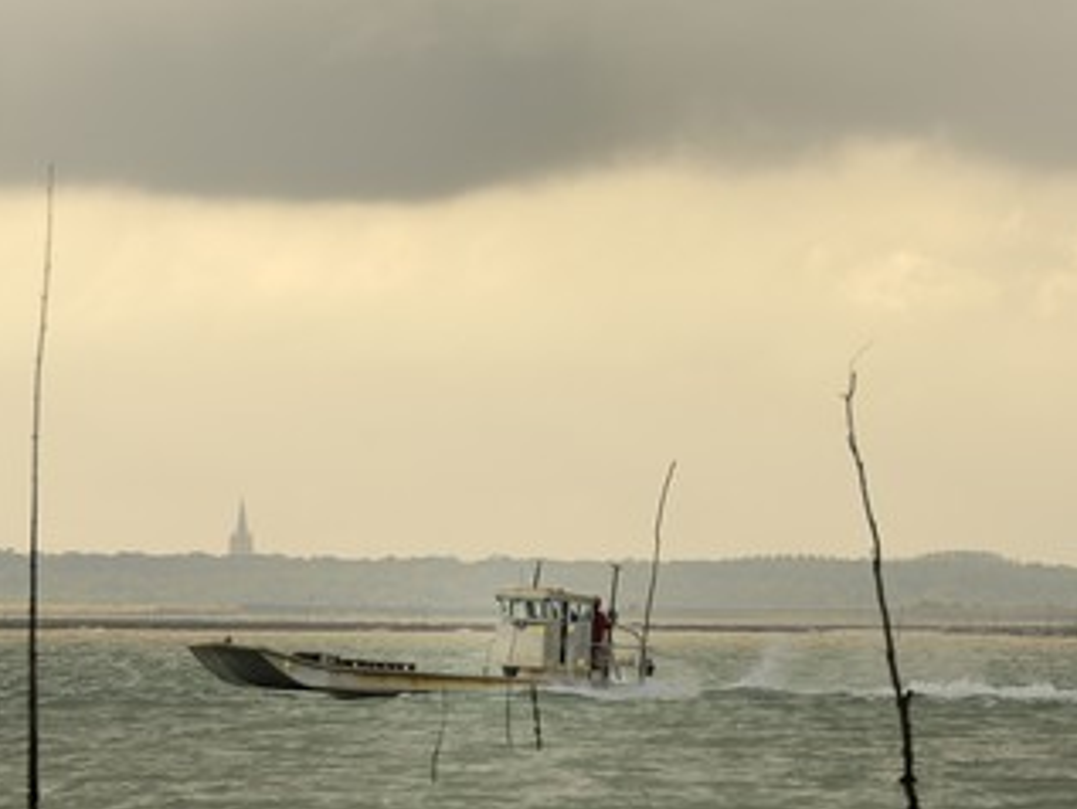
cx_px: 583
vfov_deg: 3.9
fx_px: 11921
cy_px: 418
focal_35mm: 383
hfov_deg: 5.2
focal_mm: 200
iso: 100
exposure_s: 1/160
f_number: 6
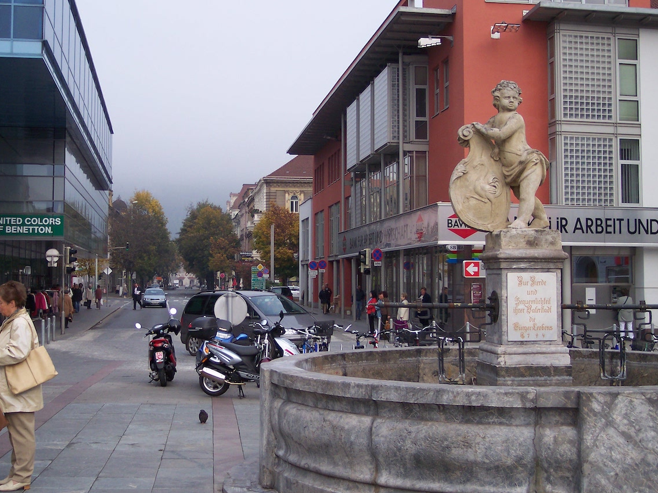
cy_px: 233
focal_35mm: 54
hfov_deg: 35.6
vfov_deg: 27.0
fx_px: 1026
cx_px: 325
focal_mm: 10.7
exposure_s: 1/500
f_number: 3.4
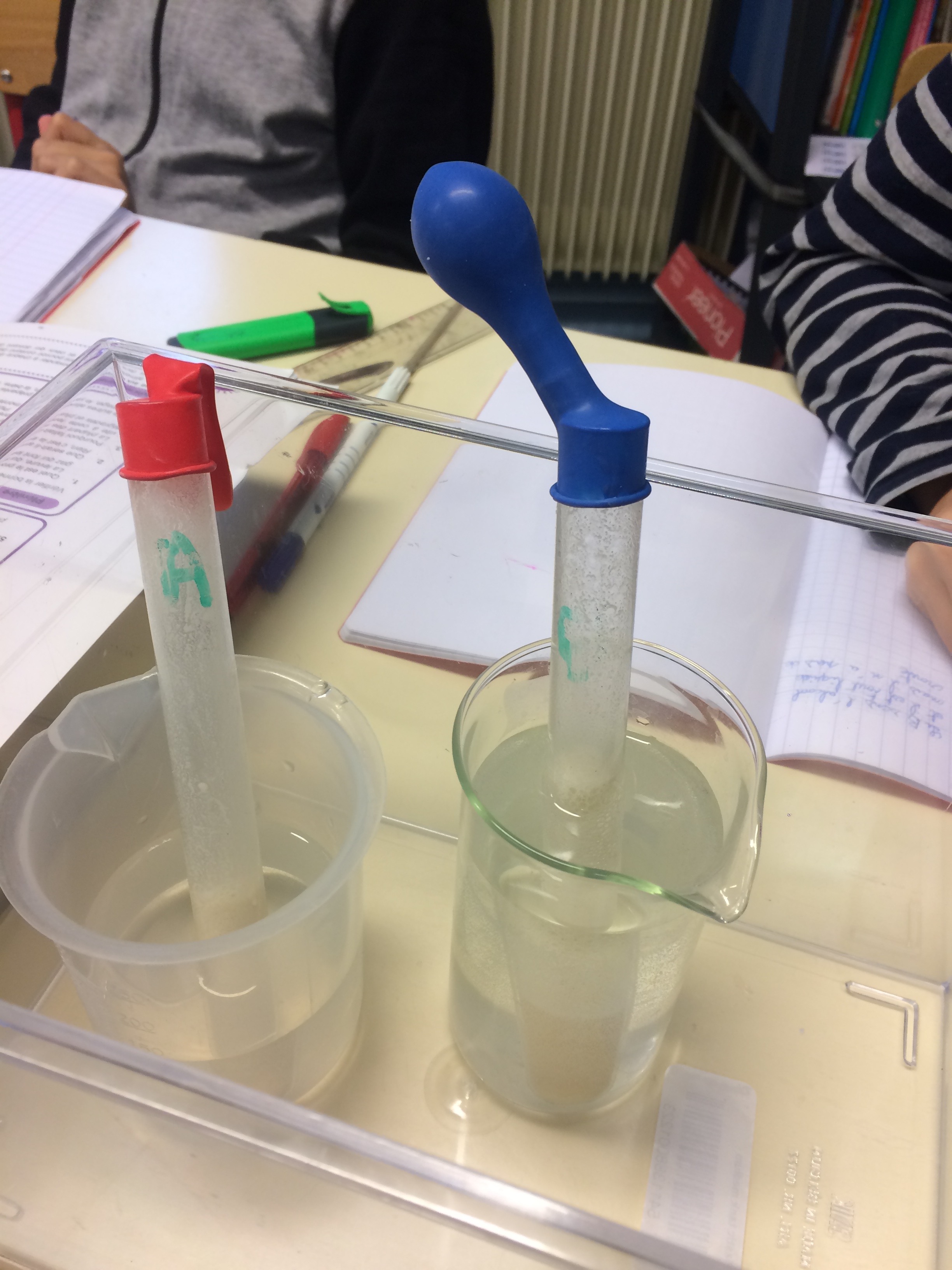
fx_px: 1063
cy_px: 635
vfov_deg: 61.7
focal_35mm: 29
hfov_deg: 48.2
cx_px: 476
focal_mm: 4.15
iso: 32
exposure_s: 1/33
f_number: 2.2
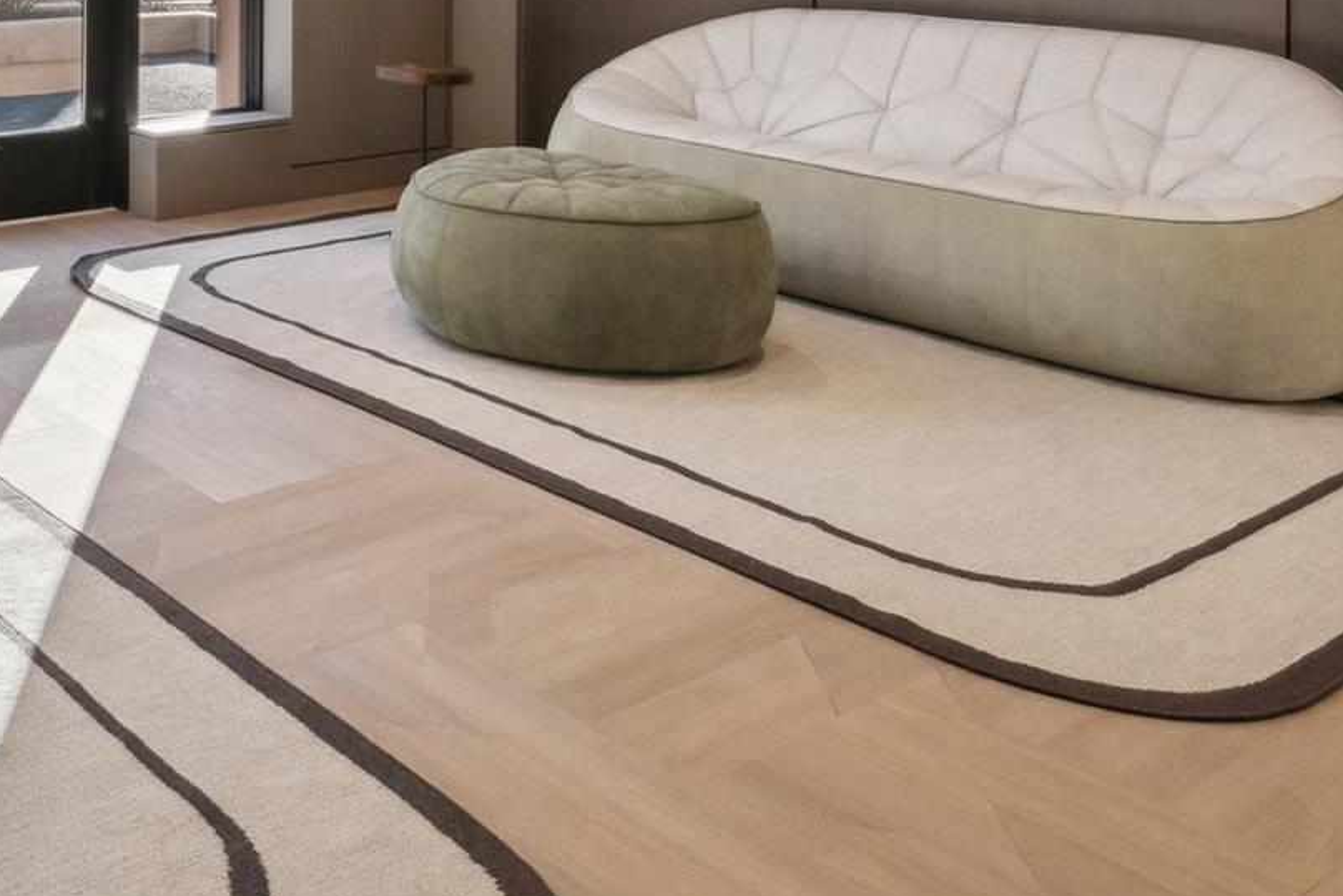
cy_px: -74
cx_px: -37
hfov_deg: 42.7
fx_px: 1418
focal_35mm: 38
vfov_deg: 31.4
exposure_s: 1/320
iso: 640
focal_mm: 15
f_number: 14
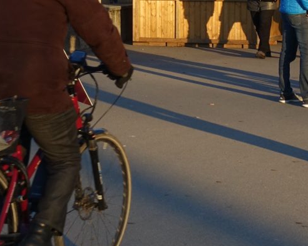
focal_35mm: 88
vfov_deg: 17.3
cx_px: 112
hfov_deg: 21.7
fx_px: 802
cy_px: 54
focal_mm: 16.62
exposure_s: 1/160
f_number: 5.6
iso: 125
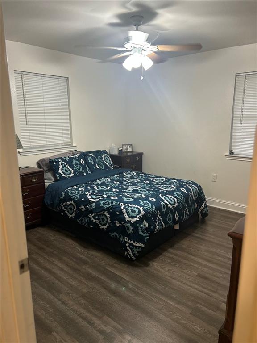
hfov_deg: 53.1
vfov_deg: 67.3
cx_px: 128
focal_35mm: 26
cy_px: 172
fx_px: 257
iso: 200
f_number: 1.5
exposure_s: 1/60
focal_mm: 5.7
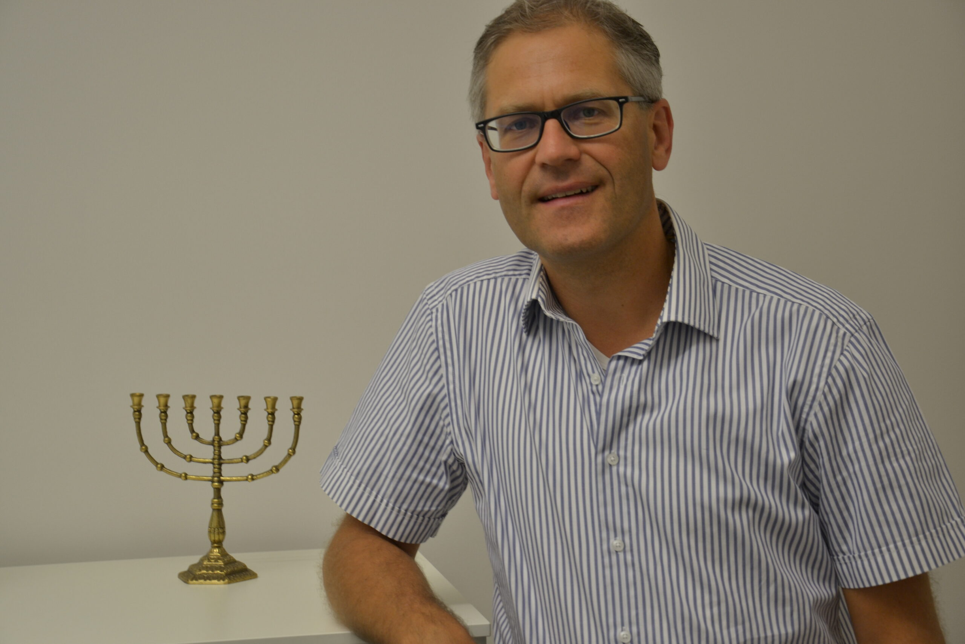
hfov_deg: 27.0
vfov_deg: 18.2
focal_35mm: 75
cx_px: 482
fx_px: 2010
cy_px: 322
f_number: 5
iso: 220
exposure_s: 1/30
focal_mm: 50
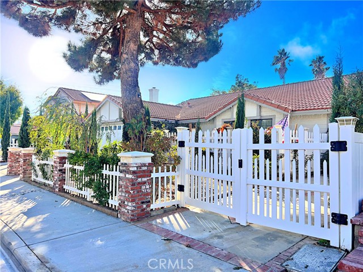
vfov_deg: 53.1
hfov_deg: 67.3
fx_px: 273
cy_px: 136
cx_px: 182
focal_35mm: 26
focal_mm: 5.7
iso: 50
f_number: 1.5
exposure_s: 1/3571
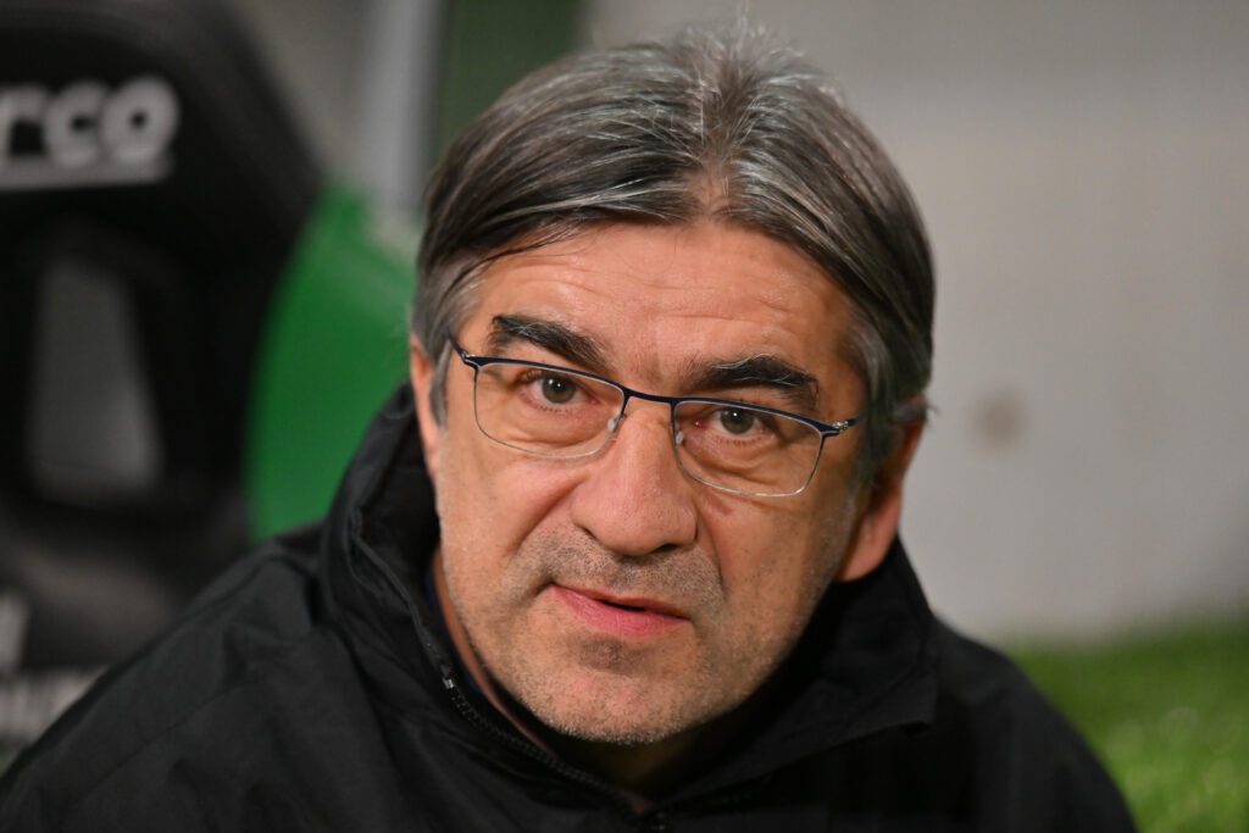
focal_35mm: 400
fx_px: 13879
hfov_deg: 5.2
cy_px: 416
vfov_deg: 3.4
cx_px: 624
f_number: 4
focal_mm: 400
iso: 3200
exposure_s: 1/1000
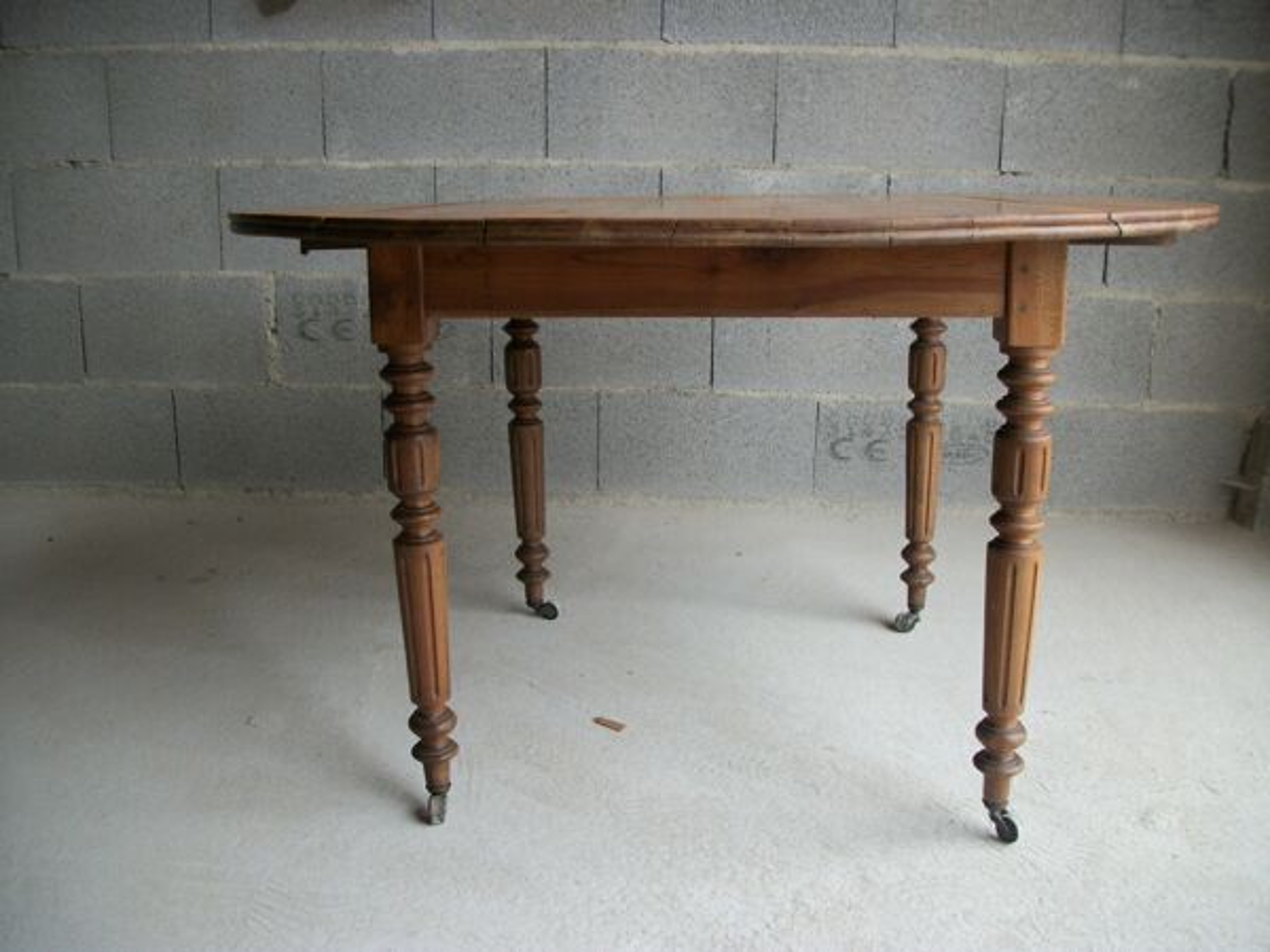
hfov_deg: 56.8
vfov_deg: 44.2
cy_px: 476
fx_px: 1174
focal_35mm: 32
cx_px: 635
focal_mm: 5.7
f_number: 2.9
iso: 80
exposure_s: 1/125
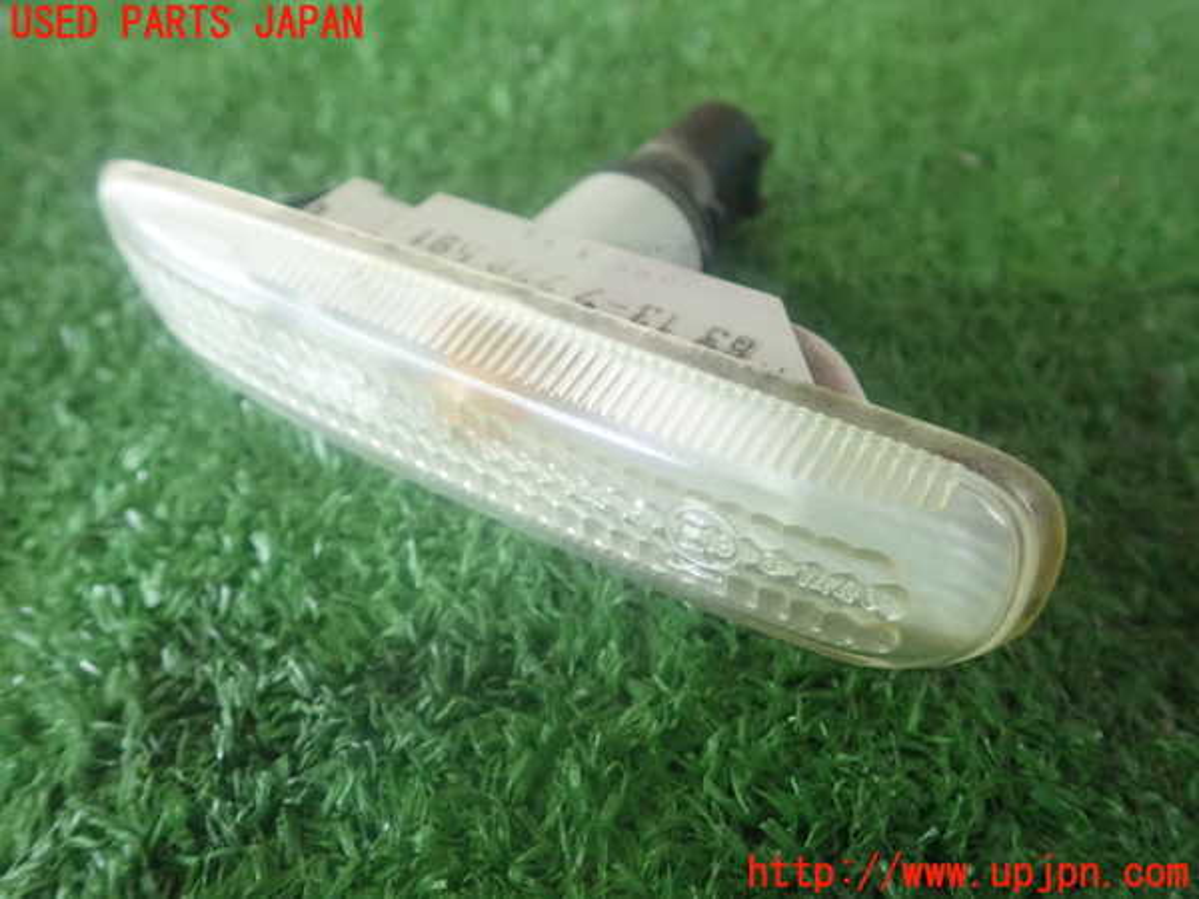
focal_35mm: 30
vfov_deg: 46.8
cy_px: 450
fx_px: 1039
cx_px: 600
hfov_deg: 60.0
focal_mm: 5.5
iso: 1250
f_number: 2.3
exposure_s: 1/30
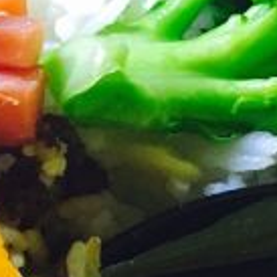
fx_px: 1186
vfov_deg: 13.3
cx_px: -194
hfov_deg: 12.4
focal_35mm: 131
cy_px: 151
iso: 200
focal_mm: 4.15
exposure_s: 1/25
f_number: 2.2
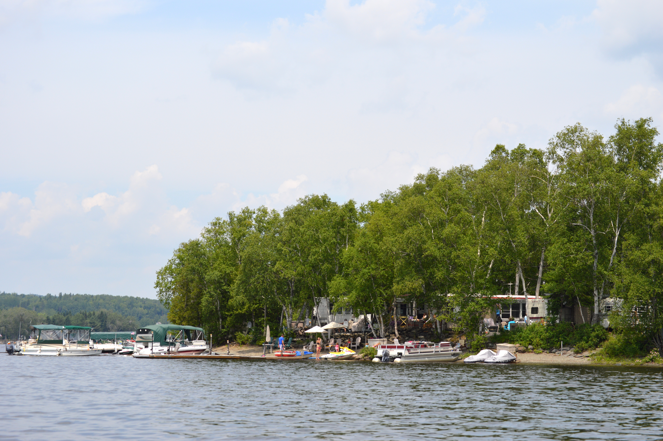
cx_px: 332
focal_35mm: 93
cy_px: 220
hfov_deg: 21.9
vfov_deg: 14.7
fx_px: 1711
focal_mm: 62
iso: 100
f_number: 5.6
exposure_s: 1/500
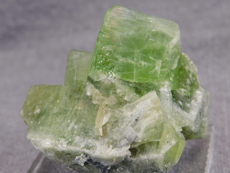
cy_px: 92
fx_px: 645
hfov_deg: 20.2
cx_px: 126
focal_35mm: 97
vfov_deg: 15.2
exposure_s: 1/160
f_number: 4
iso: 125
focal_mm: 10.4
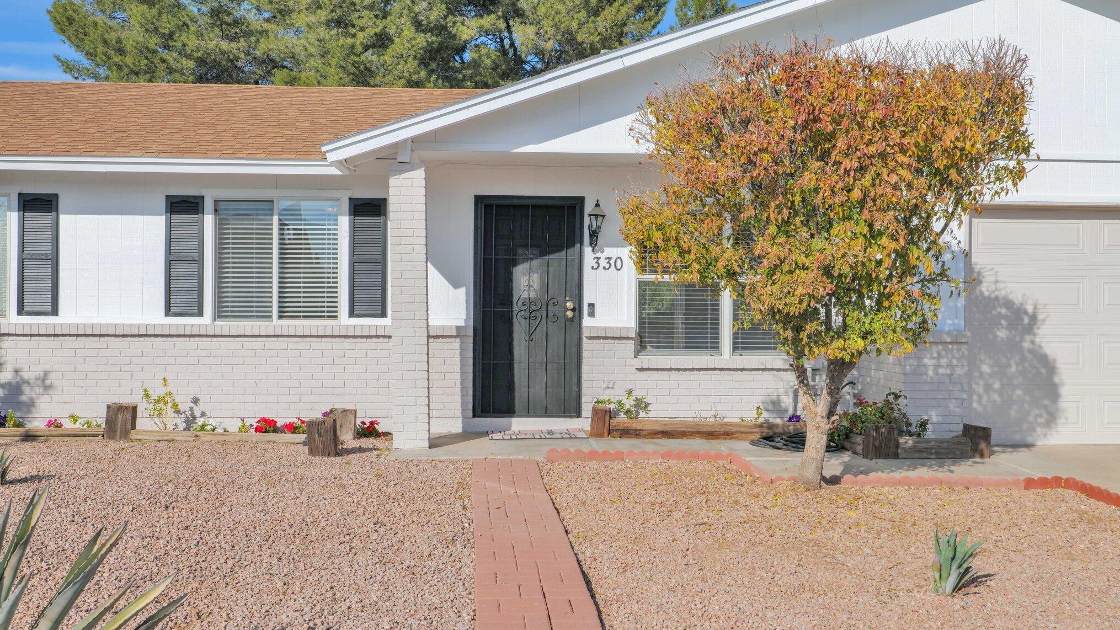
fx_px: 1099
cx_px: 556
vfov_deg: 32.0
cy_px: 322
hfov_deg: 54.0
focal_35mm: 37
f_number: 11
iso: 500
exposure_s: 1/800
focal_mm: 35
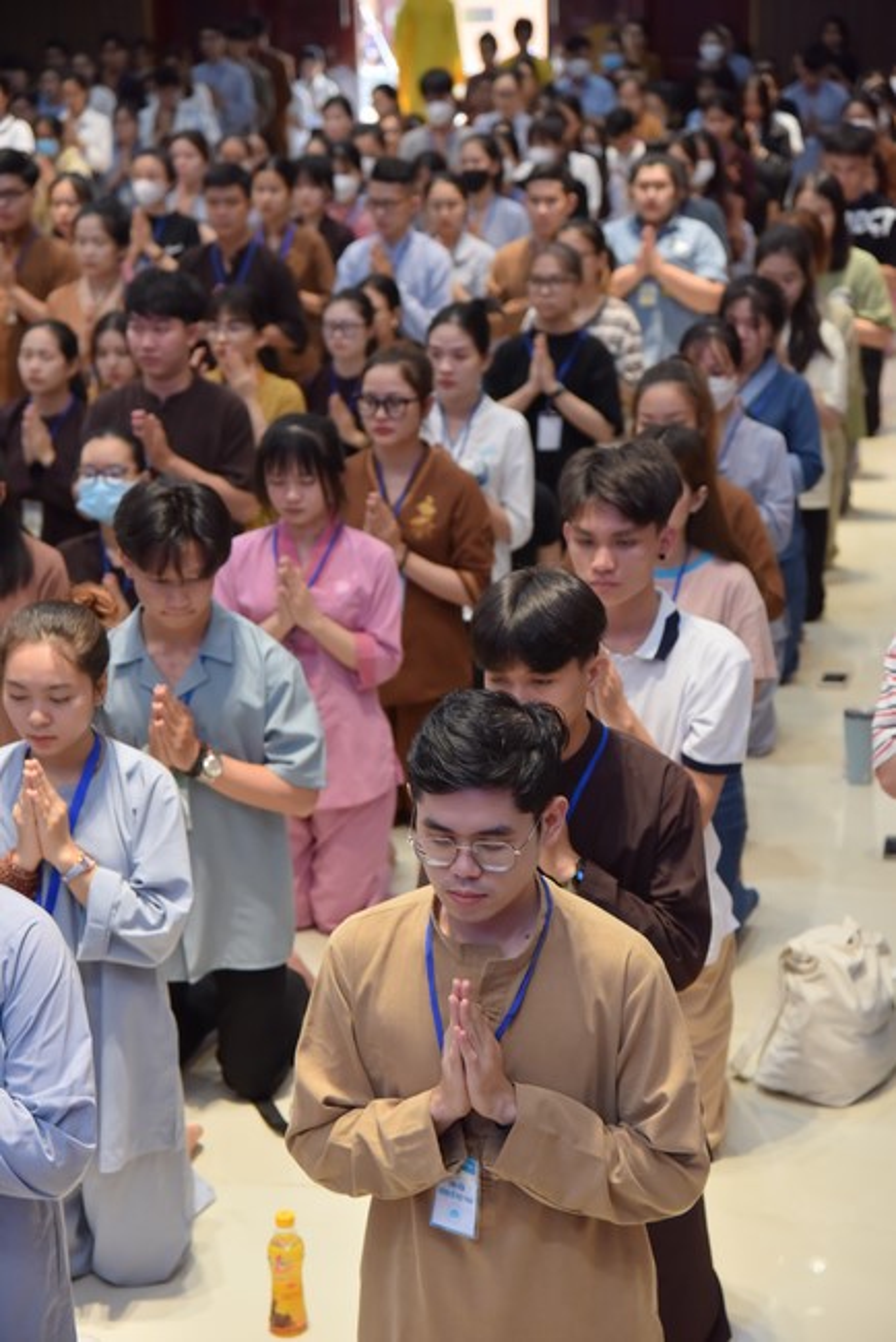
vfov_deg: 27.0
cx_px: 448
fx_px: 2797
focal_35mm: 75
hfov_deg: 18.2
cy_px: 671
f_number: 4.5
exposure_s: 1/125
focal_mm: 75
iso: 1250
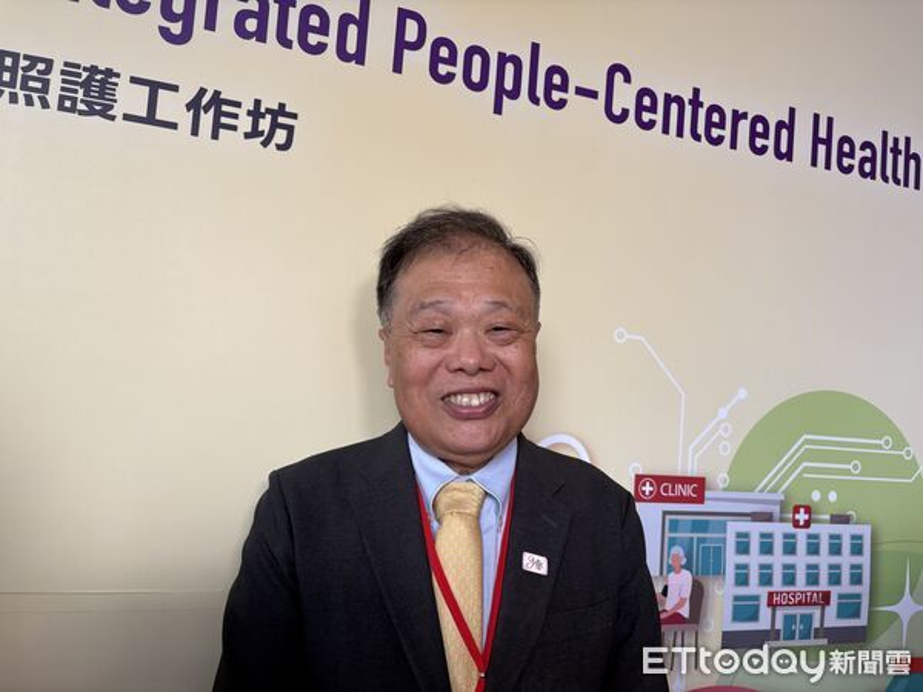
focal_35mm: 26
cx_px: 462
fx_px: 693
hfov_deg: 67.3
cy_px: 346
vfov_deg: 53.1
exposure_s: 1/60
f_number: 1.6
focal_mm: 5.96
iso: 80
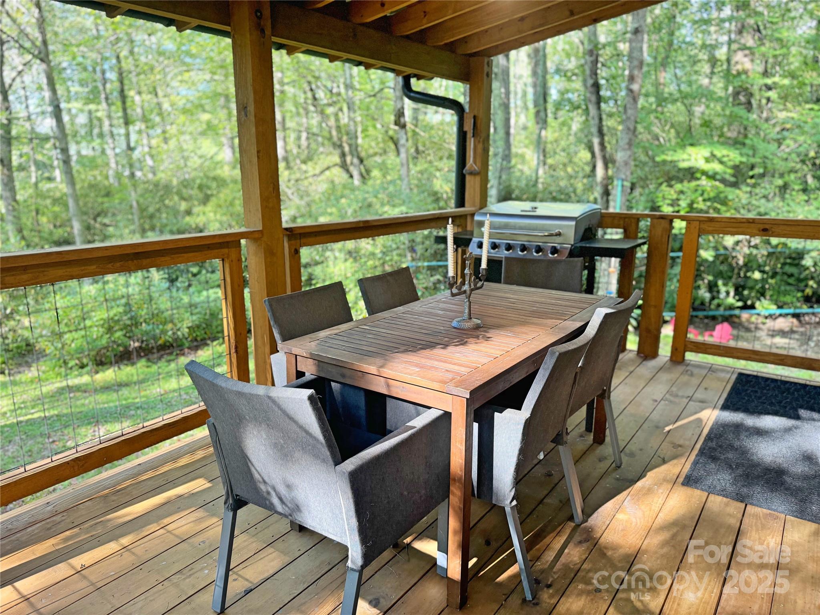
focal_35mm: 24
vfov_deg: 56.8
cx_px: 410
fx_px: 569
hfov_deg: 71.6
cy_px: 308
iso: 125
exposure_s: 1/121
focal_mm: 6.76
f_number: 1.78
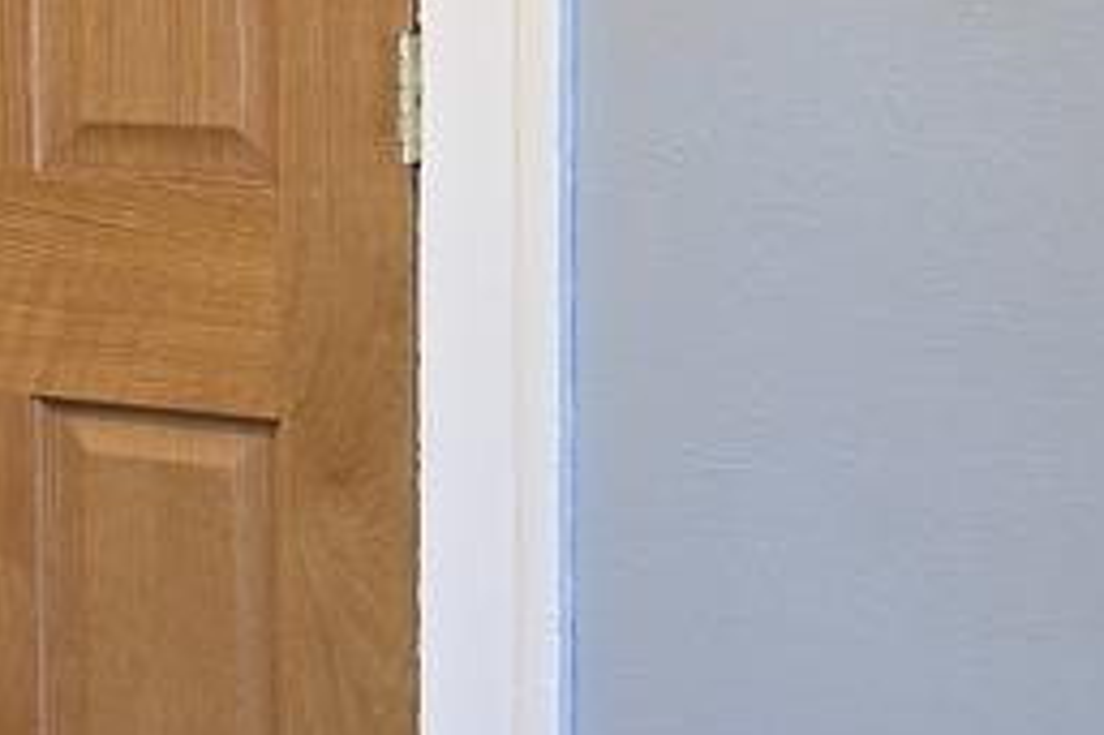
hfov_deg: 13.3
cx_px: -1070
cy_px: 146
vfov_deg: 10.2
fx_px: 4107
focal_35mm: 134
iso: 100
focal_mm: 6.3
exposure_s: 1/30
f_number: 1.7
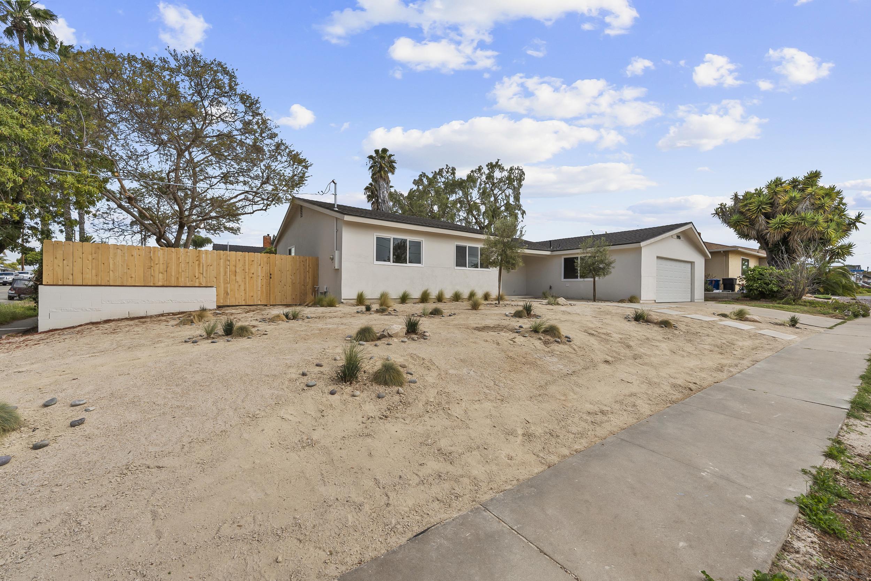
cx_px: 436
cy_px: 290
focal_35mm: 14
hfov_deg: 104.3
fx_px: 339
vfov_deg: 81.2
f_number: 7.1
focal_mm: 14
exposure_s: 1/250
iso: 320
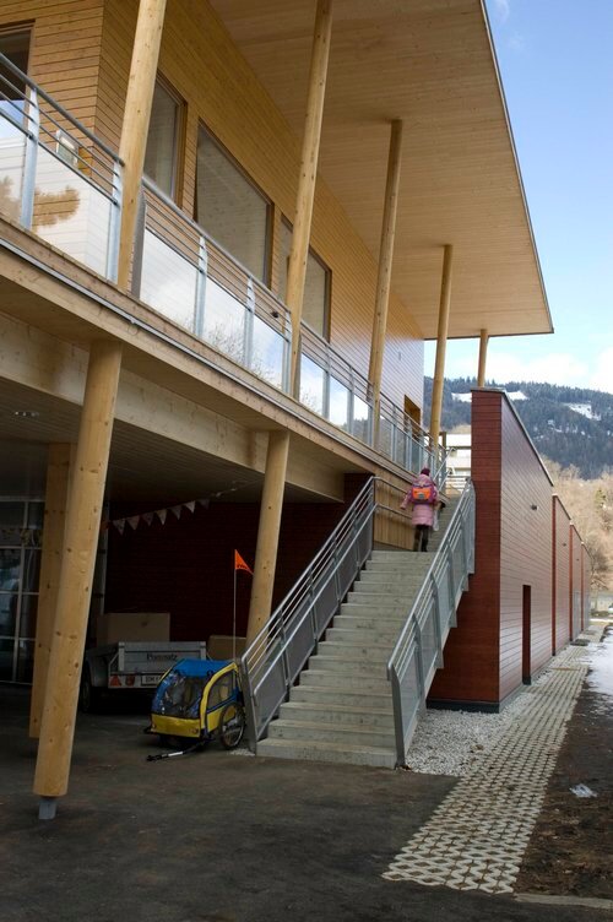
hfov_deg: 36.8
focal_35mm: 36
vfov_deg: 53.2
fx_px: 921
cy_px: 461
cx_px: 306
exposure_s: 1/20
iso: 200
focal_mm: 24
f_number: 11
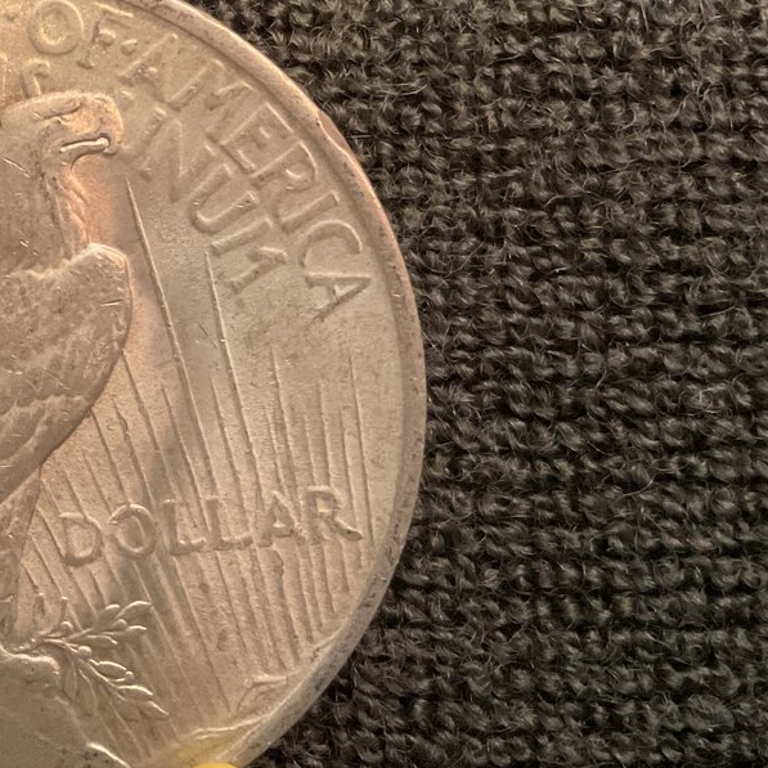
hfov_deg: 24.7
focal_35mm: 65
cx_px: -73
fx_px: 1632
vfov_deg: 26.5
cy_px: 335
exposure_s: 1/30
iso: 400
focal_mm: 3
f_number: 1.8
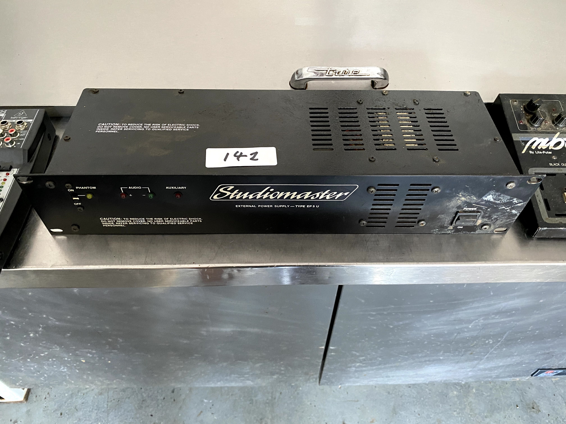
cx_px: 283
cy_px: 212
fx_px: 425
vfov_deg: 53.1
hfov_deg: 67.3
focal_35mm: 26
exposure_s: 1/45
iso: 500
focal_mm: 4.25
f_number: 1.8
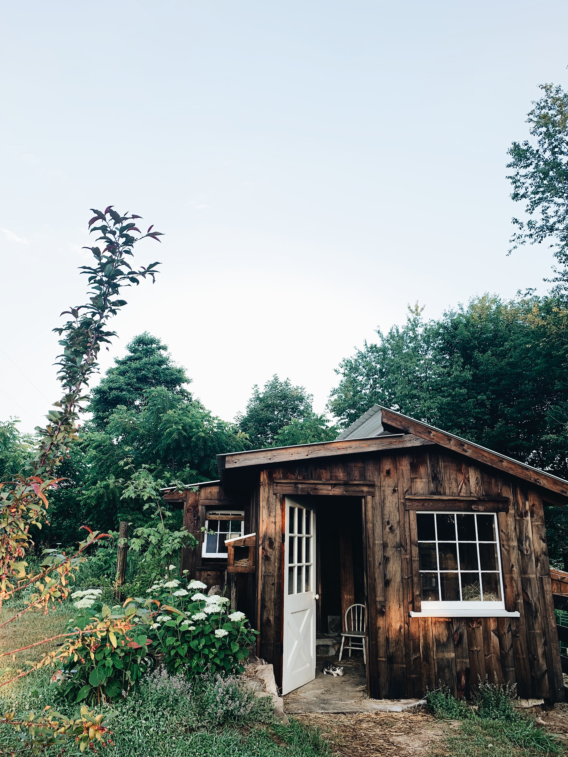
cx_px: 284
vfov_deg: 67.3
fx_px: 569
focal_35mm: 26
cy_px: 378
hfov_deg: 53.1
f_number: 1.8
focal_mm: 4.25
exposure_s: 1/121
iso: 32
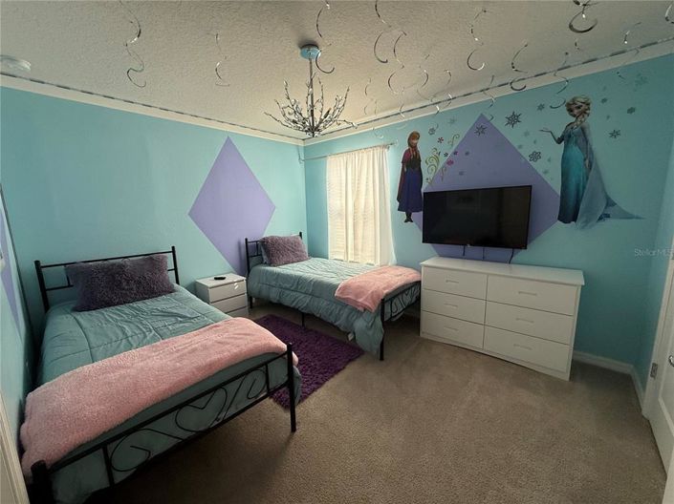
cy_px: 252
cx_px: 337
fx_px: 272
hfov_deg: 102.1
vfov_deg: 85.6
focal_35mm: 14
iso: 100
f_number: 2.2
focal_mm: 2.22
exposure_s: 1/99
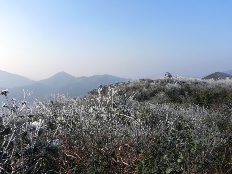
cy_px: 87
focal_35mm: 26
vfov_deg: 53.1
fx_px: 174
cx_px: 116
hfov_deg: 67.3
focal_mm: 4.6
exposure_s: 1/438
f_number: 7.1
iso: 160
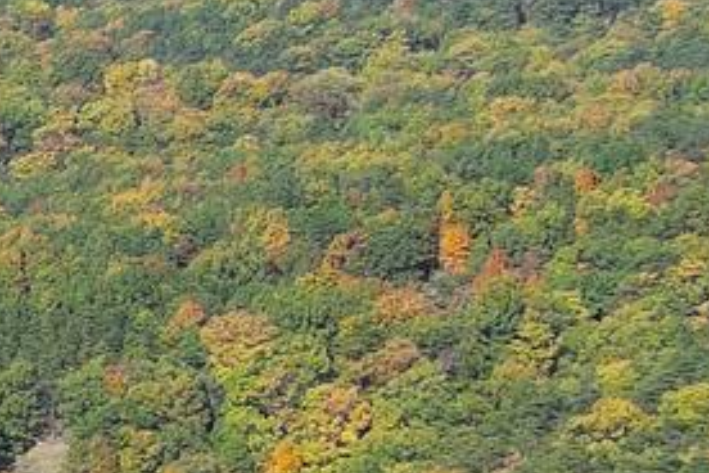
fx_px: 4234
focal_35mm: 215
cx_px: -1850
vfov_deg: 6.3
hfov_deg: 7.5
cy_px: 754
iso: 100
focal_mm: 10.57
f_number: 2.8
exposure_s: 1/620
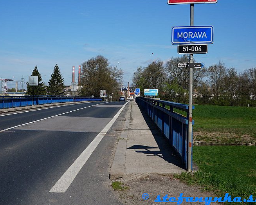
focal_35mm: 54
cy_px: 101
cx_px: 108
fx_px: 409
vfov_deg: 28.1
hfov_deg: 34.7
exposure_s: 1/320
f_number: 7.1
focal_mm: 47
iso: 100
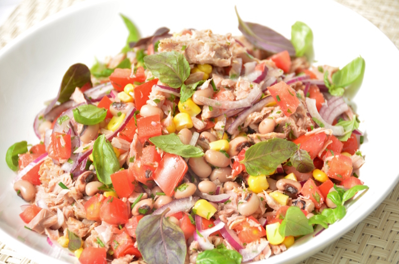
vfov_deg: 11.4
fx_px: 1327
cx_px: 200
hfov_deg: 17.1
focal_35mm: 120
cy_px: 132
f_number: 5
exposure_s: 1/60
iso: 100
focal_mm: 80
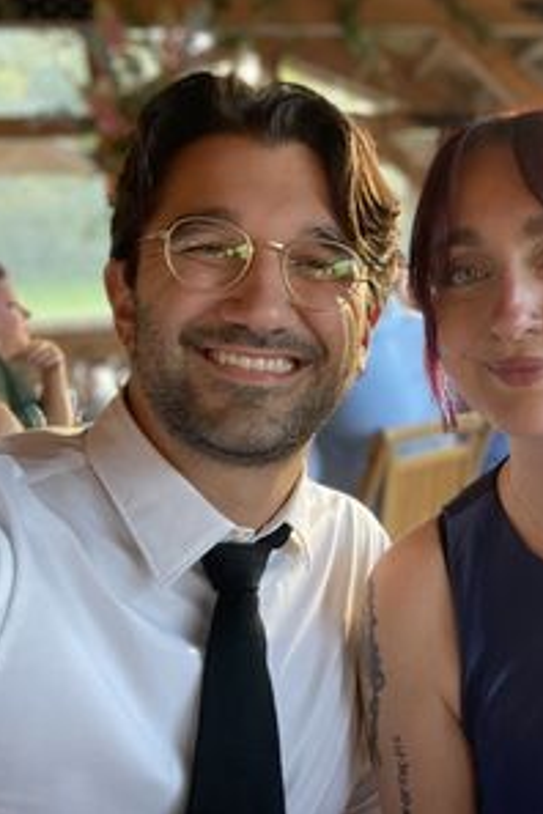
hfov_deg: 29.9
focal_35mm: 42
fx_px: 950
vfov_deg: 46.4
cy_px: 406
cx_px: 532
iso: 320
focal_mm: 2.71
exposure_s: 1/60
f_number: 2.2
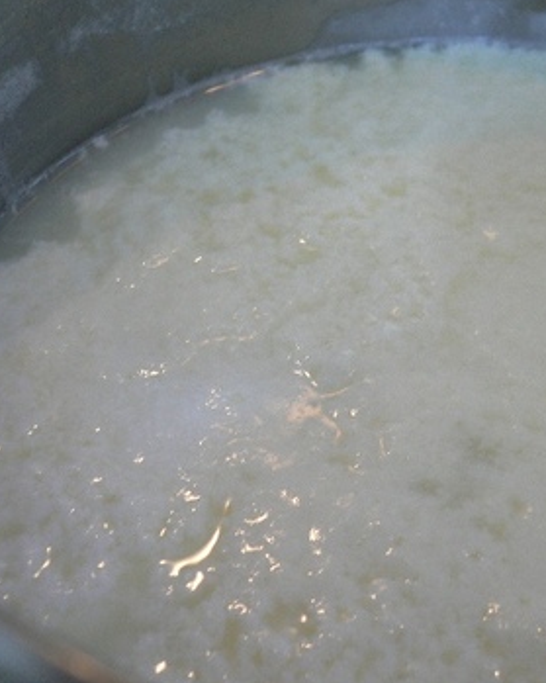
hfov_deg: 30.6
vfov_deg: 38.1
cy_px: 332
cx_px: 368
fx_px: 990
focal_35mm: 49
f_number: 2.8
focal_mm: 5.8
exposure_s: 1/25
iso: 100
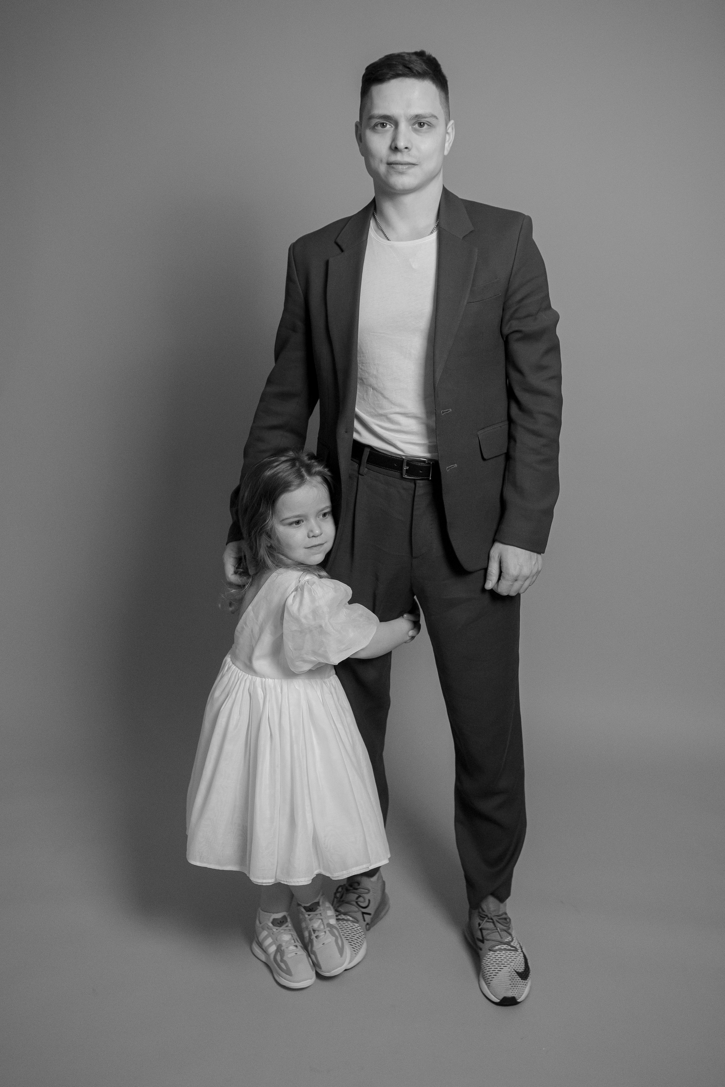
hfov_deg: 37.9
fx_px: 1057
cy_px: 544
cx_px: 362
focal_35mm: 35
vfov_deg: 54.4
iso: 1250
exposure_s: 1/250
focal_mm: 35
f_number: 2.2
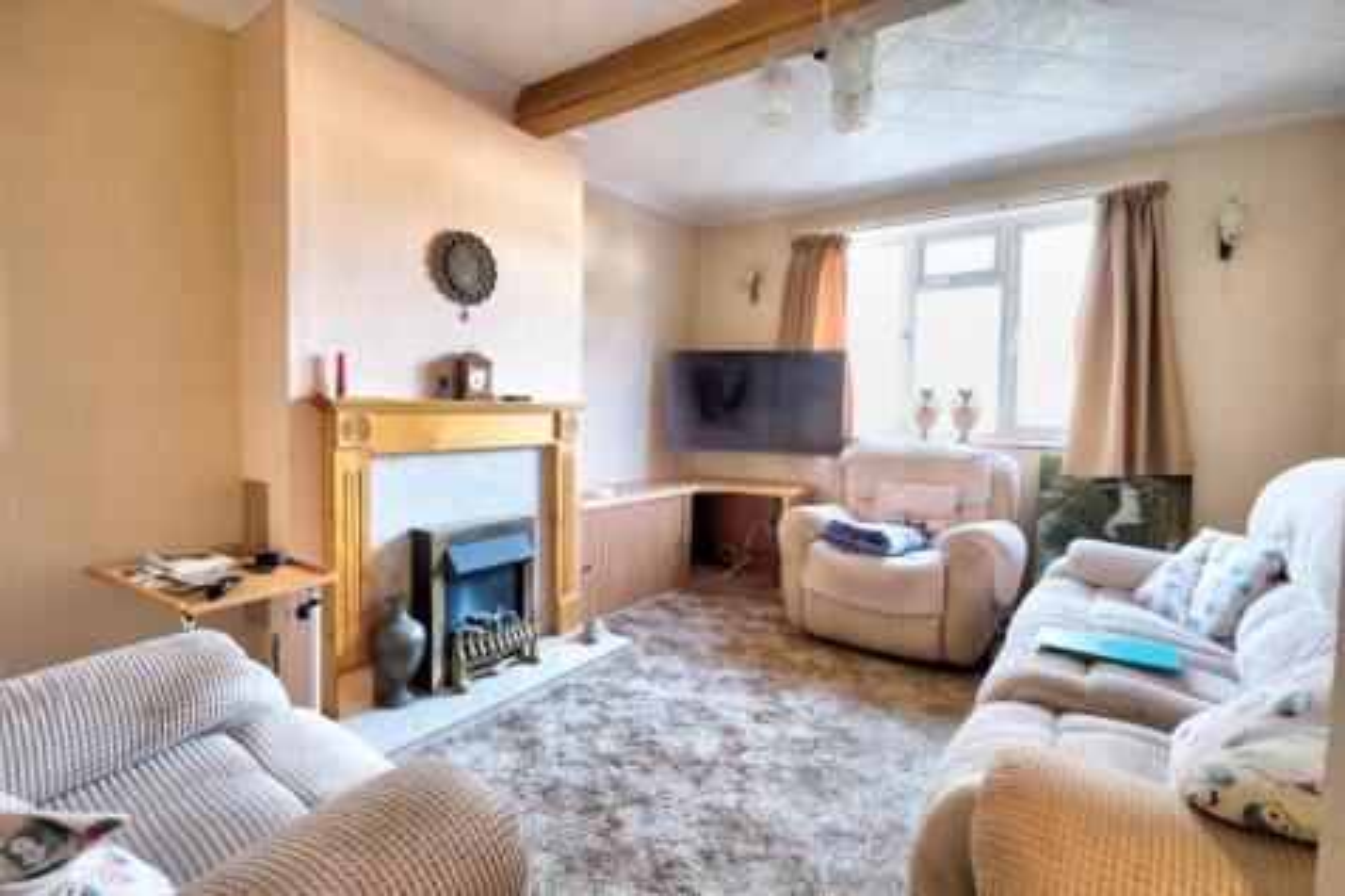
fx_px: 598
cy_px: 448
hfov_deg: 96.8
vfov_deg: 73.7
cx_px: 672
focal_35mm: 16
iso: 2500
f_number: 4
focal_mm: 10.5
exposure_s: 1/15
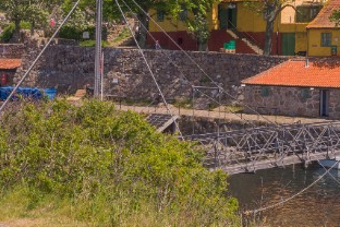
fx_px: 954
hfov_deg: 18.9
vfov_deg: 13.5
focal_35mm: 101
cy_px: 44
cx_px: 426
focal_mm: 35
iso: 200
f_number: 9.5
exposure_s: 1/250
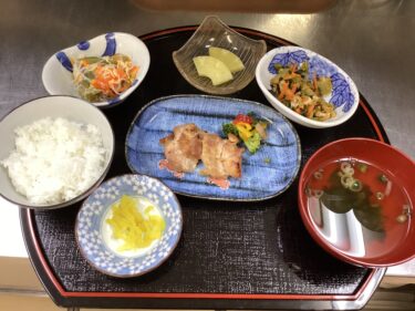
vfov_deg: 45.4
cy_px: 156
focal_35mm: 31
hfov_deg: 58.4
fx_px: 372
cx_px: 208
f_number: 2.4
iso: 160
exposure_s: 1/50
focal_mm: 3.3
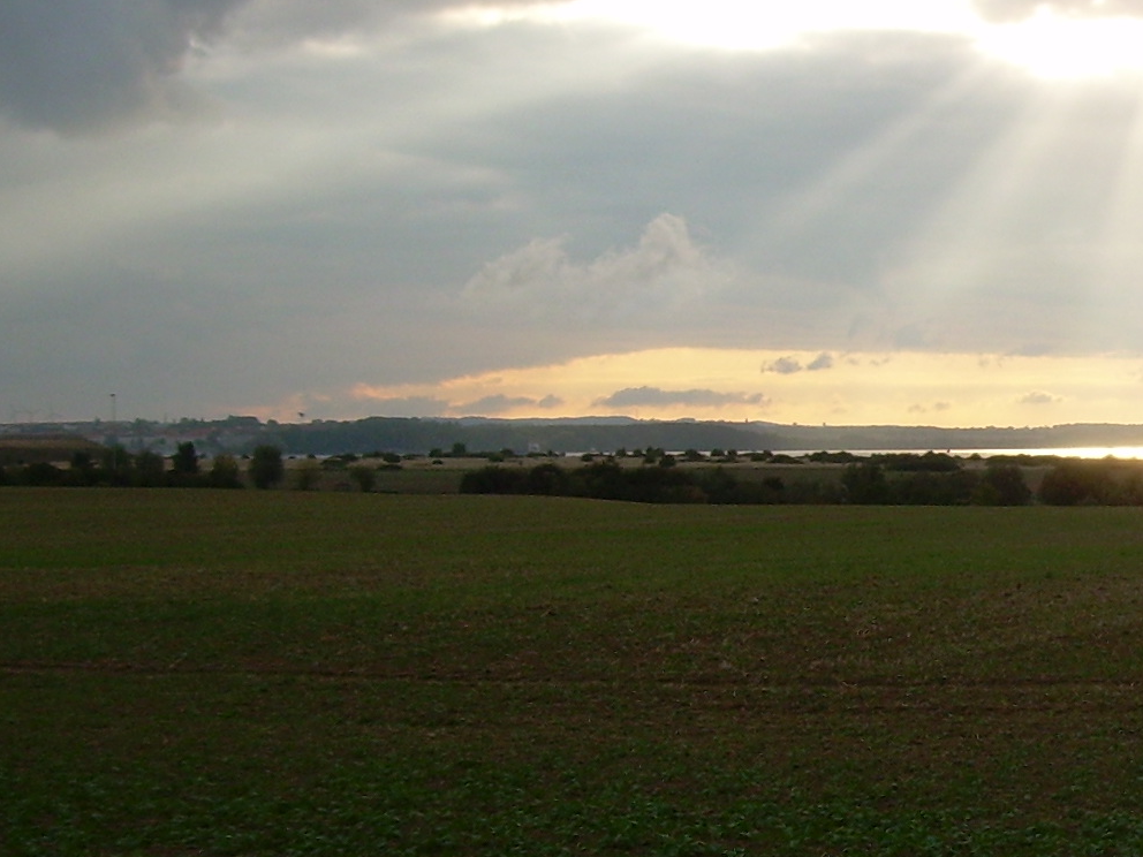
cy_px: 483
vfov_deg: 17.0
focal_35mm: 87
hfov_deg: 21.6
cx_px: 1173
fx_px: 2873
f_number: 4.6
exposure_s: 1/125
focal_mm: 6.3
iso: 50
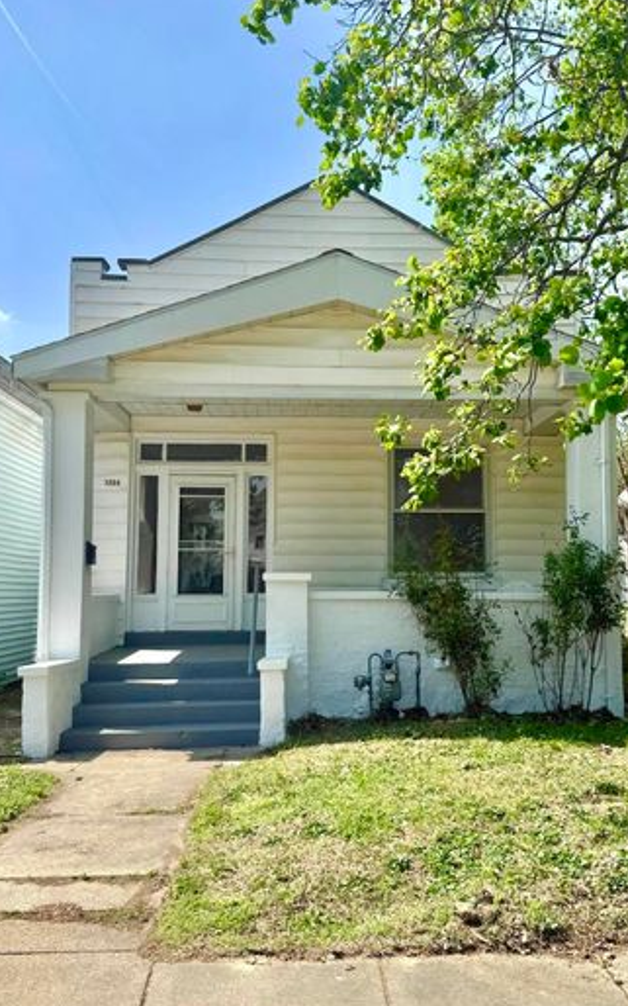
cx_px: 354
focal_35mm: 33
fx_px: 904
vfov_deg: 58.1
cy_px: 488
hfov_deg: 38.2
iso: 80
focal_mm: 6.76
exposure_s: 1/4405
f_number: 1.78
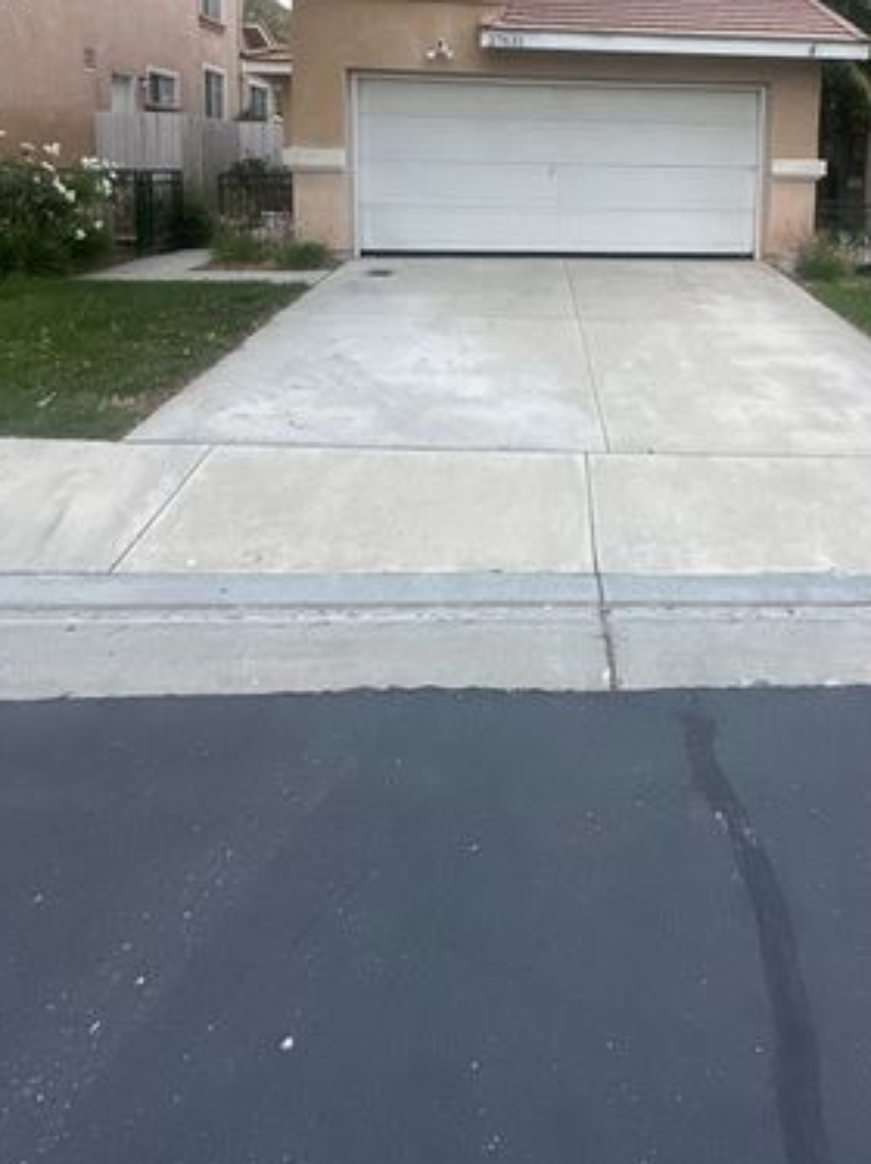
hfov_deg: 52.7
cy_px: 254
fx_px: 840
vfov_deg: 64.1
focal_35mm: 25
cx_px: 638
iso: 250
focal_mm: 2.22
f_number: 2.2
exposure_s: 1/99
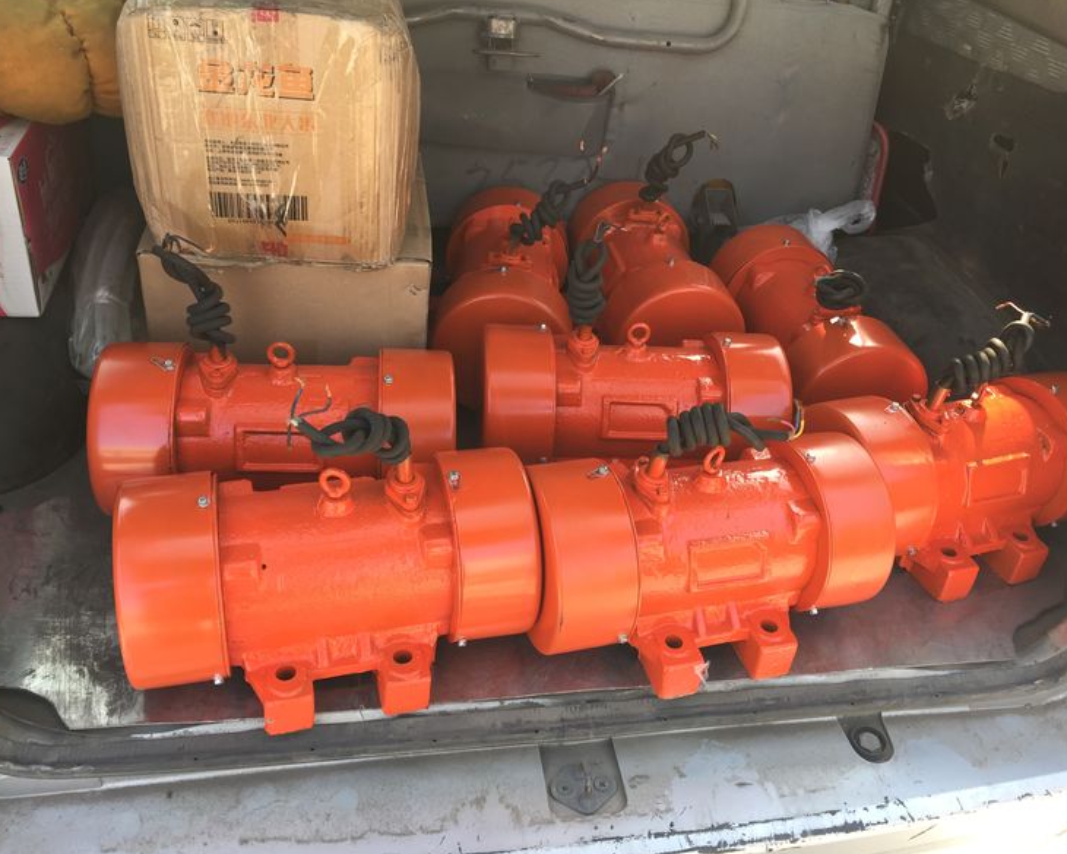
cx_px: 569
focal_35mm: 31
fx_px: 979
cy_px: 430
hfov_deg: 57.1
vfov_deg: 47.1
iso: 32
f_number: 2.2
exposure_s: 1/116
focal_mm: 4.15
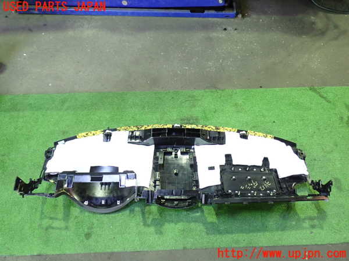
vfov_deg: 46.8
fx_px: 302
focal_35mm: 30
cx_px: 174
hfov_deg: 60.0
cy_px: 130
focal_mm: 5.4
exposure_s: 1/30
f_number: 2.3
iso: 800
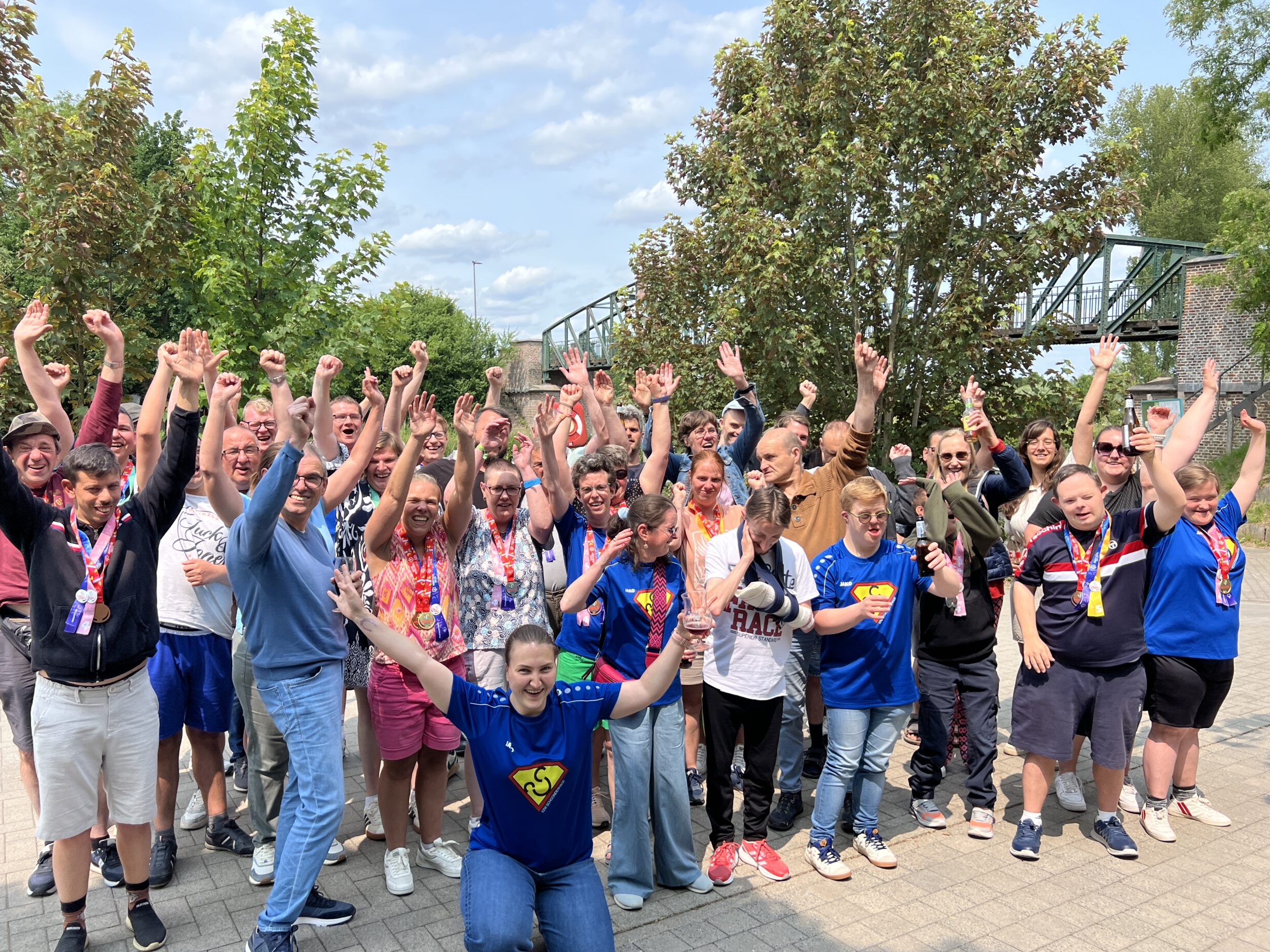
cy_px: 486
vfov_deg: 51.4
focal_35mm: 27
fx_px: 991
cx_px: 616
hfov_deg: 65.3
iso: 50
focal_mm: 5.7
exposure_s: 1/2208
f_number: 1.5
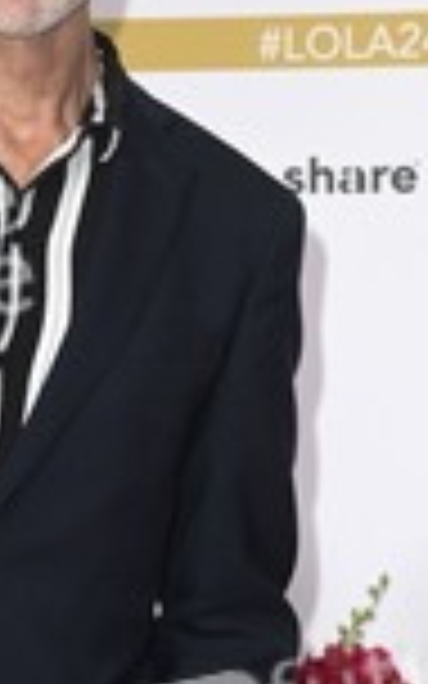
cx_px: -68
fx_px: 5002
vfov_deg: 7.8
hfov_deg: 4.9
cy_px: 513
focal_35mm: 268
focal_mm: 100
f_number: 6.3
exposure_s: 1/250
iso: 640
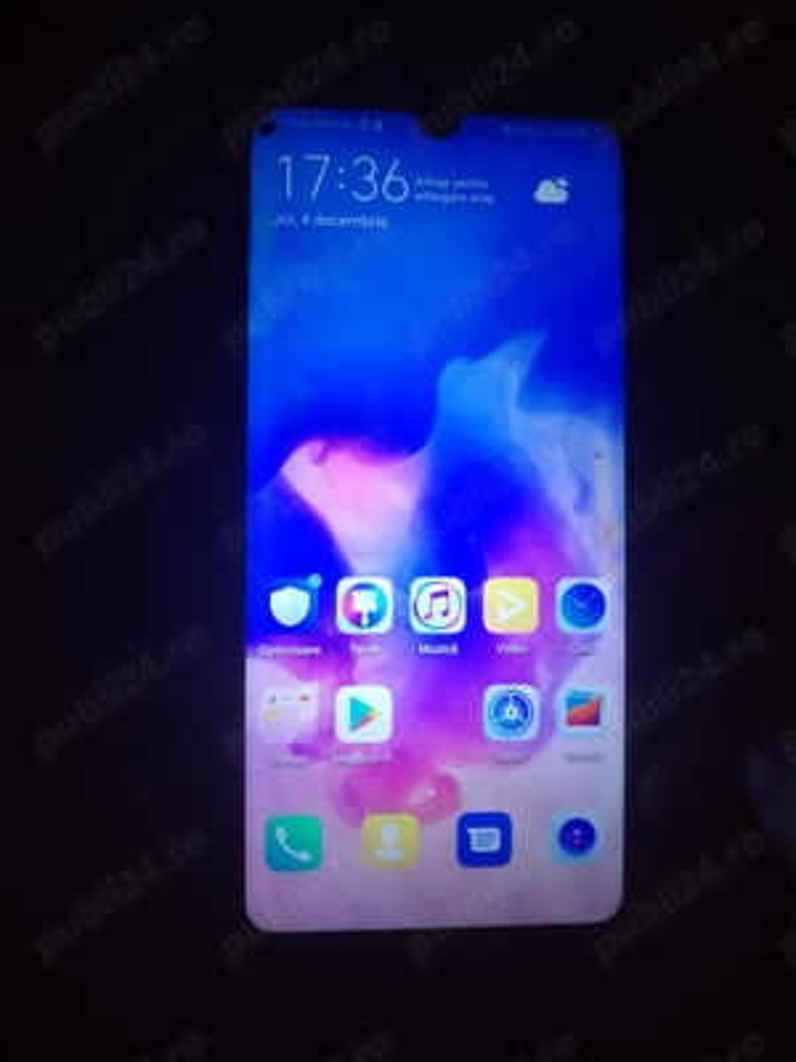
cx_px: 398
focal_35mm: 26
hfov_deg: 53.1
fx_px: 797
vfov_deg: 67.3
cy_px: 531
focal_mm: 4.75
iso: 4856
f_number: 1.8
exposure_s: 1/12.5
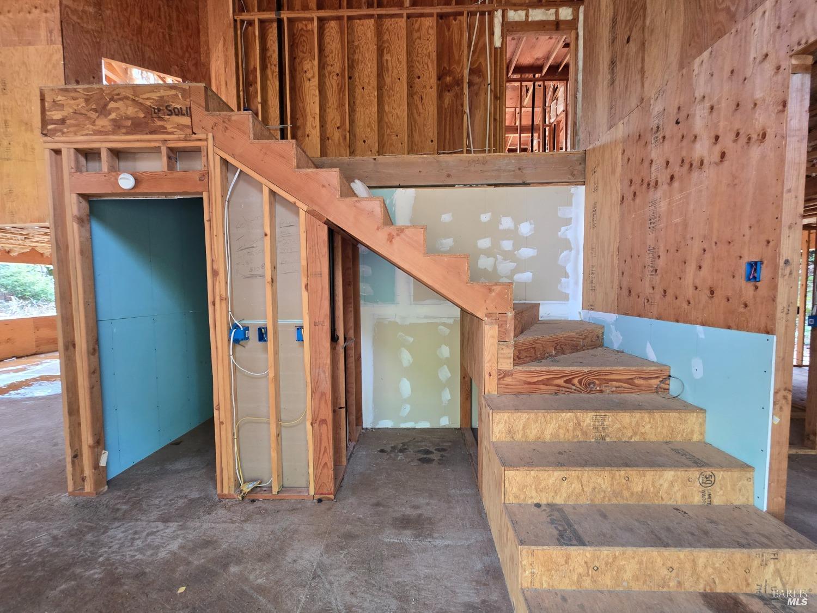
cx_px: 408
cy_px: 306
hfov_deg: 106.2
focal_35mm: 13
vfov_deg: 89.9
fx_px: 307
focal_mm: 2.2
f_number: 2.2
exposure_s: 1/60
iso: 200
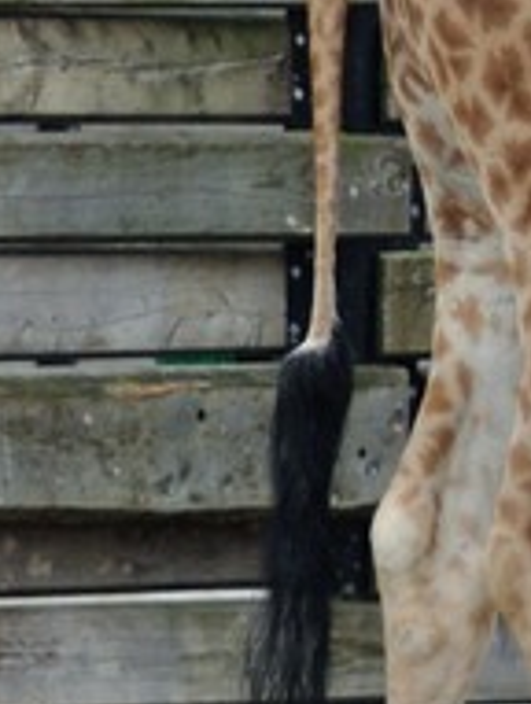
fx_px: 21253
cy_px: -332
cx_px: 1226
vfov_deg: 1.9
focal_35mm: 1043
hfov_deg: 1.4
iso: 200
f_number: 4.5
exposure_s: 1/320
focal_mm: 135
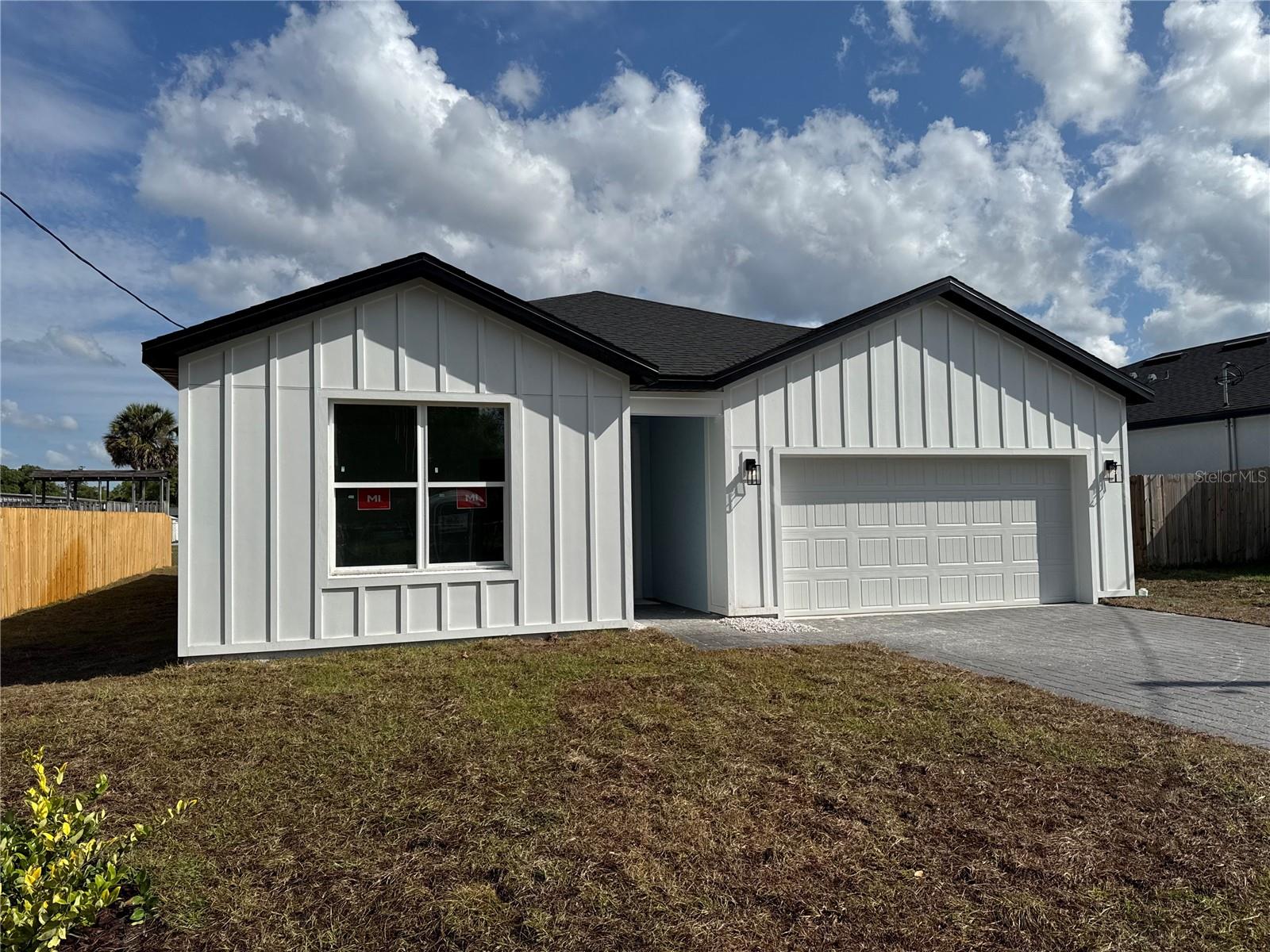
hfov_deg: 71.6
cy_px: 476
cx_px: 635
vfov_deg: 56.8
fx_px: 881
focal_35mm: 24
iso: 80
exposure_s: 1/10417
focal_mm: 6.76
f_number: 1.78
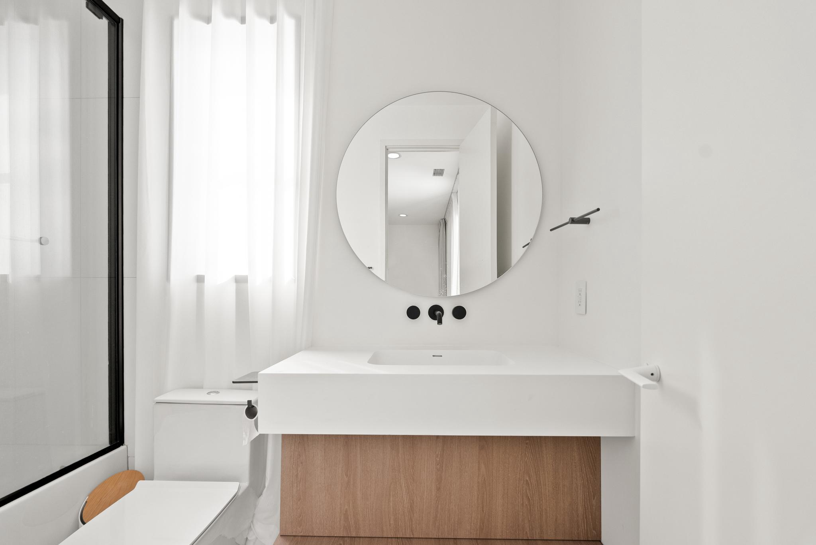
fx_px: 363
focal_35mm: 16
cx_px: 408
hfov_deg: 96.7
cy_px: 272
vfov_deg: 73.8
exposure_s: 1/25
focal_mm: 16
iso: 800
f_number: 6.3
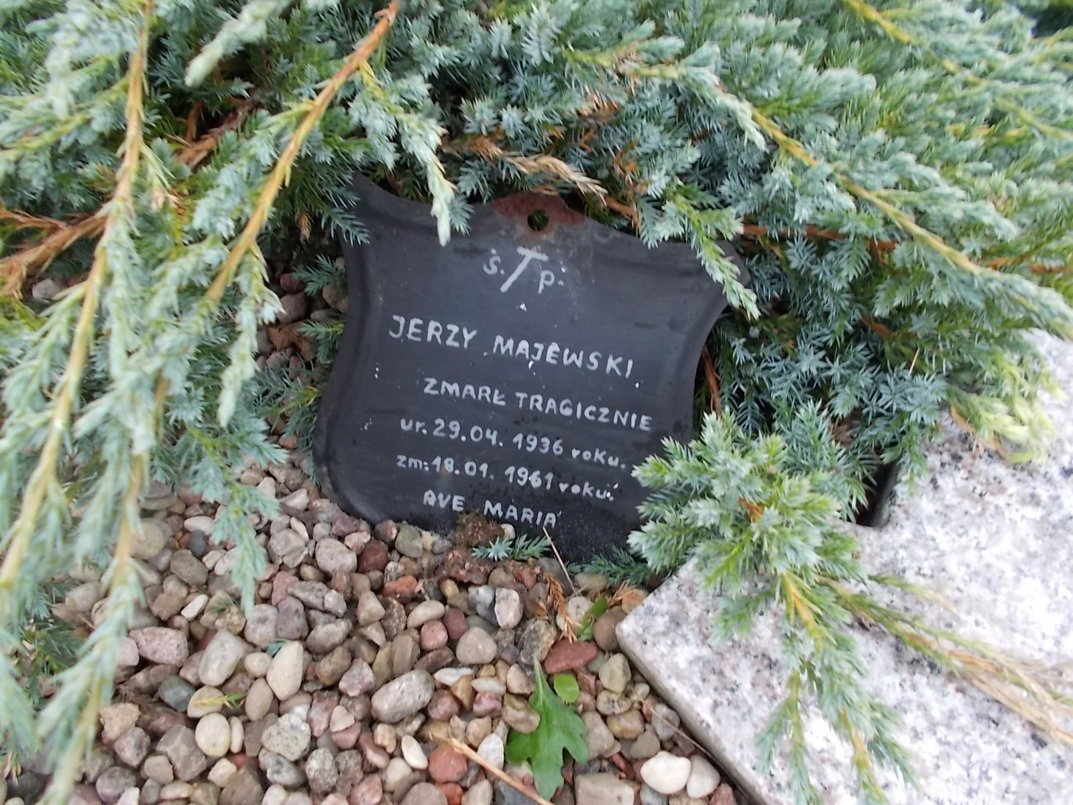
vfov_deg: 53.1
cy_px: 402
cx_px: 536
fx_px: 806
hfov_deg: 67.3
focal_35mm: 26
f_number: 3.2
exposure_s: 1/25
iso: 160
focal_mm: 4.6
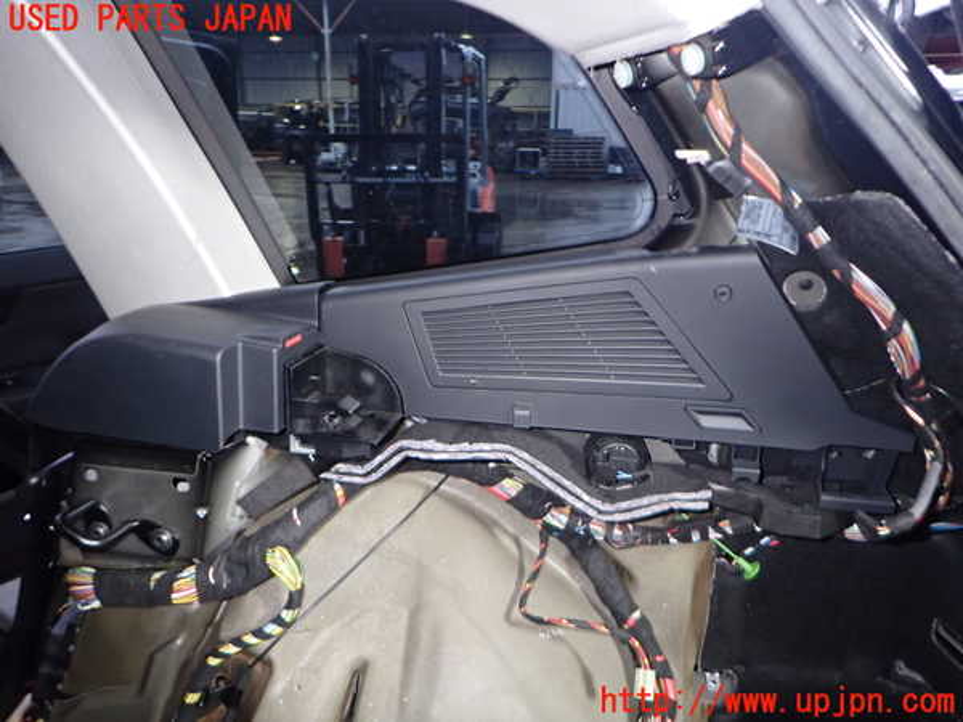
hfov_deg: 69.4
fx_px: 695
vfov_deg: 54.9
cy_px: 361
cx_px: 482
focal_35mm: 25
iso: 320
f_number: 2
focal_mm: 4.5
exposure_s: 1/30
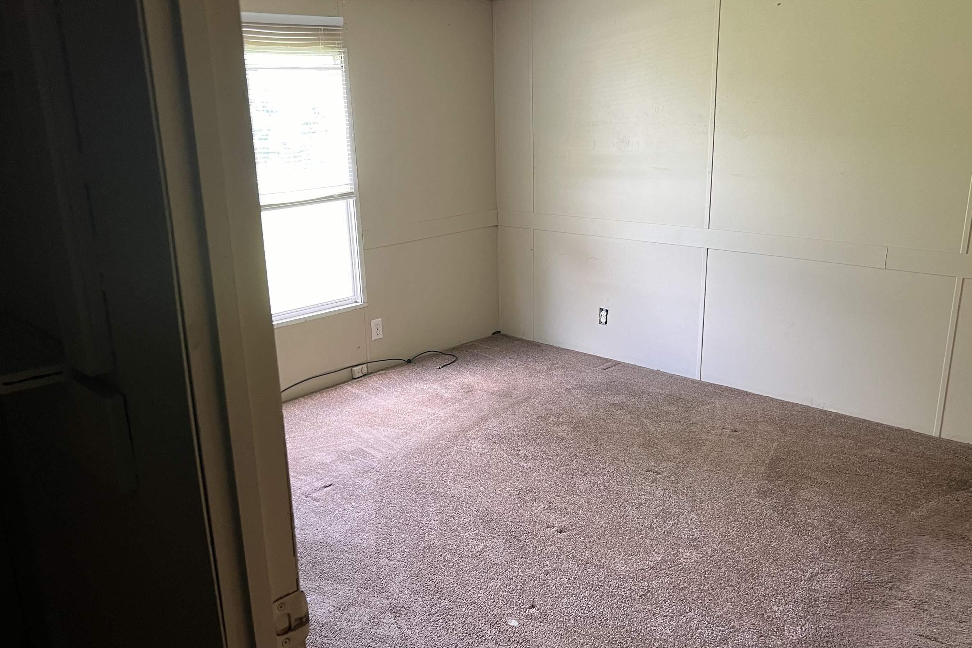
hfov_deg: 61.9
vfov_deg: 43.6
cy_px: 346
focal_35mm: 30
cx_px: 485
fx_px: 810
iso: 125
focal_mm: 5.7
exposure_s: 1/77
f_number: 1.5
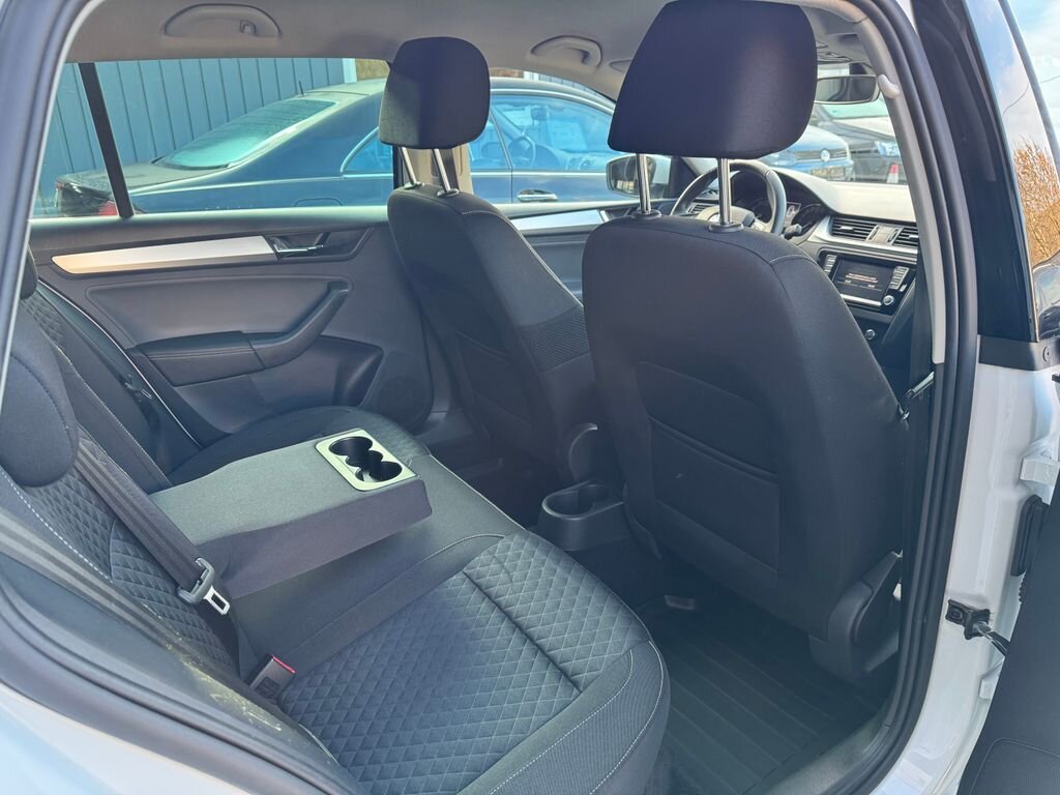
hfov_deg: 71.6
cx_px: 530
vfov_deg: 56.8
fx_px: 735
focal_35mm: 24
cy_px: 398
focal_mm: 6.76
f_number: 1.78
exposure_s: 1/115
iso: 200
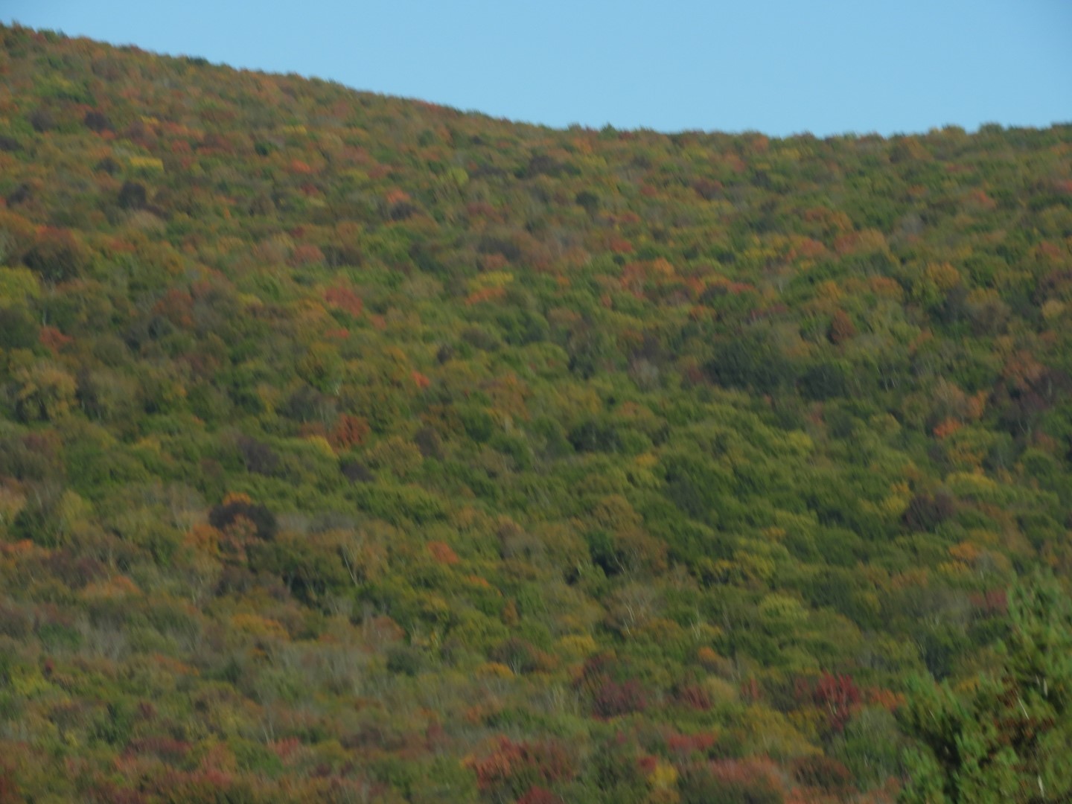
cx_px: 536
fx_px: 8361
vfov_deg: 5.5
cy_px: 402
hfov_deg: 7.3
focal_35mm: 270
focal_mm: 48.4
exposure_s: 1/400
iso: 100
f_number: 5.5
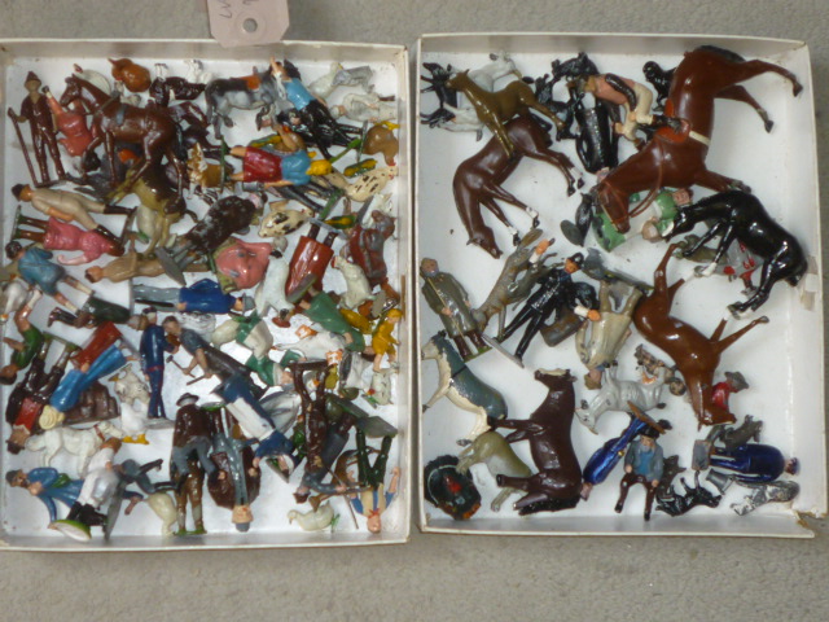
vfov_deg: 21.0
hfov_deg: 27.8
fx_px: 1676
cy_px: 311
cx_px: 414
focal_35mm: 70
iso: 100
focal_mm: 6.3
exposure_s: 1/30
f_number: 3.7
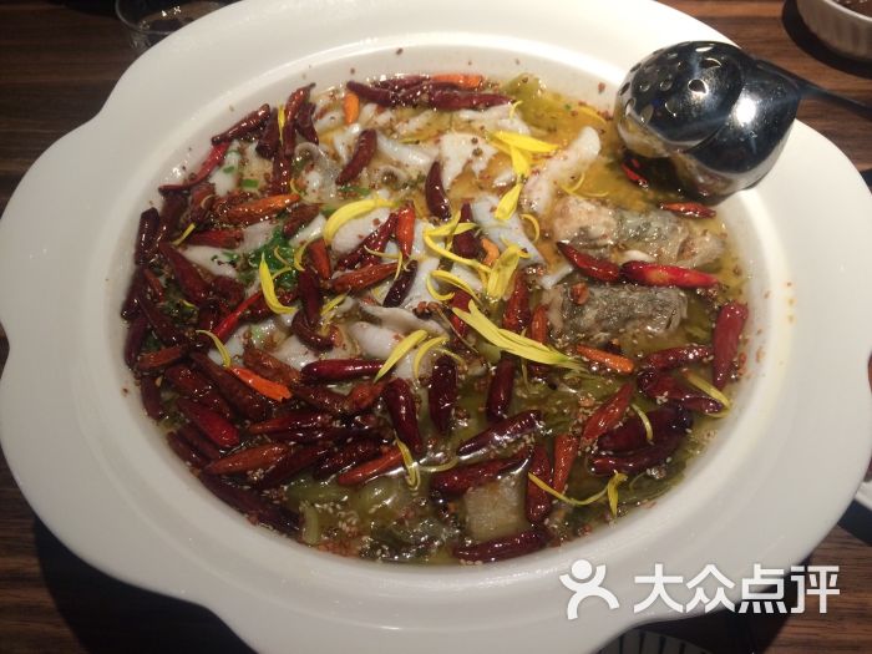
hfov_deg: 61.7
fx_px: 731
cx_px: 436
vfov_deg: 48.2
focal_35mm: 29
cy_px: 327
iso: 64
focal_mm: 4.15
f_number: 2.2
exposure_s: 1/33
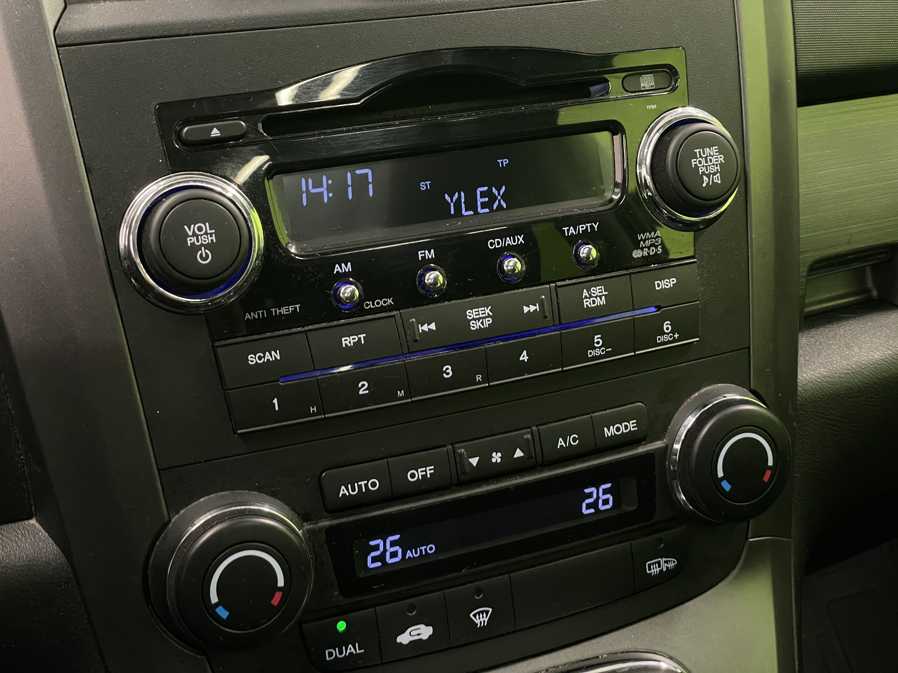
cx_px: 449
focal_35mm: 52
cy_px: 336
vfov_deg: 28.0
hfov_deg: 36.8
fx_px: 1349
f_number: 2
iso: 500
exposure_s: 1/50
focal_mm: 6
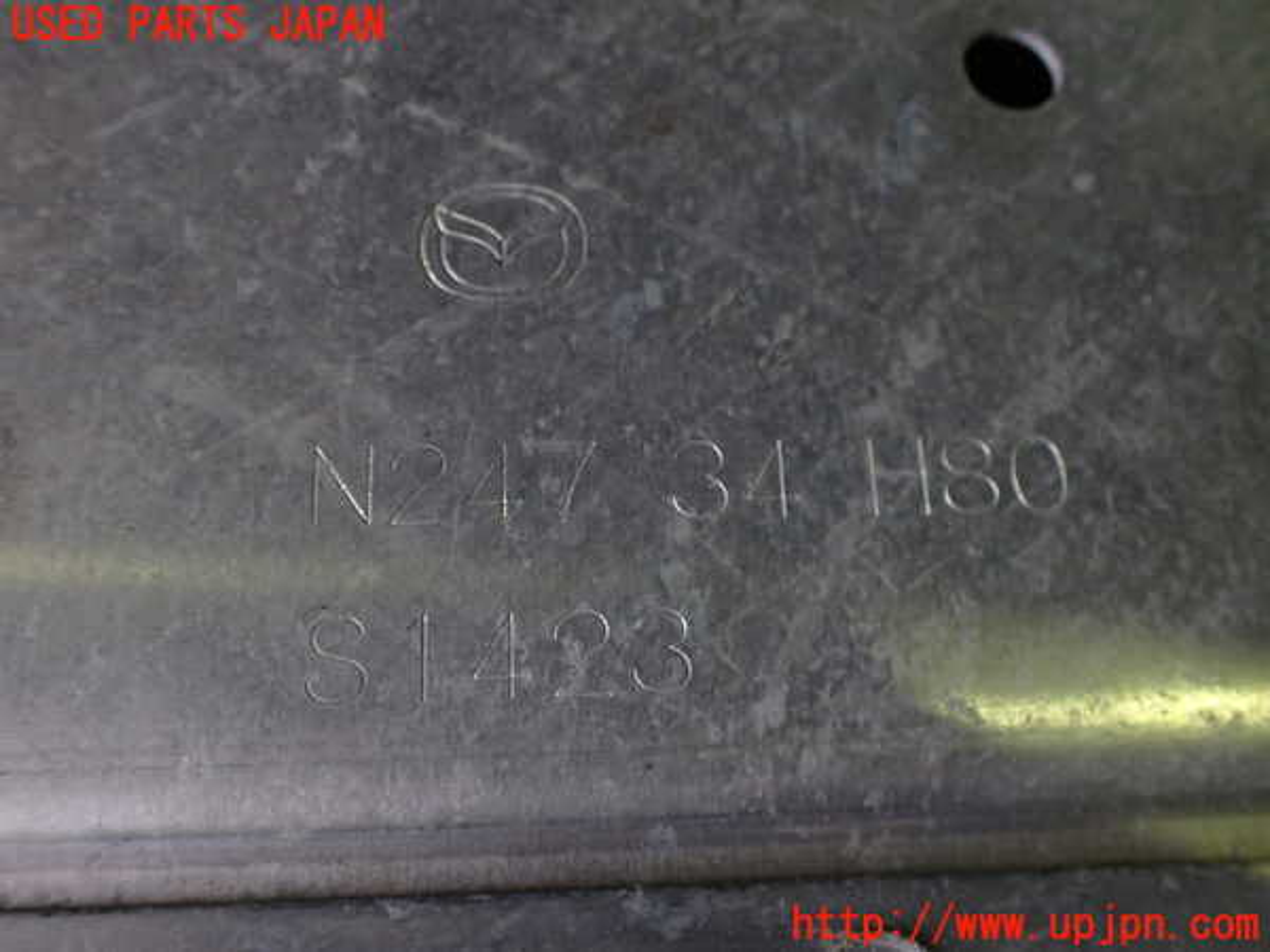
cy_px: 476
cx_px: 635
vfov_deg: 46.8
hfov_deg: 60.0
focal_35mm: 30
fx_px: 1101
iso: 400
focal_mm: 5.4
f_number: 2.3
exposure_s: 1/125
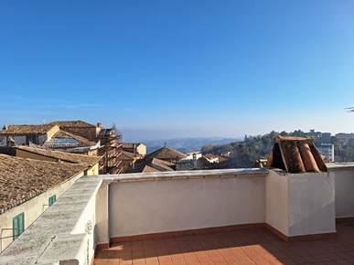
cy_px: 132
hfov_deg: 73.9
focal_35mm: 23
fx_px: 235
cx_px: 177
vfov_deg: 58.9
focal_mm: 5.54
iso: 40
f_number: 1.8
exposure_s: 1/3165
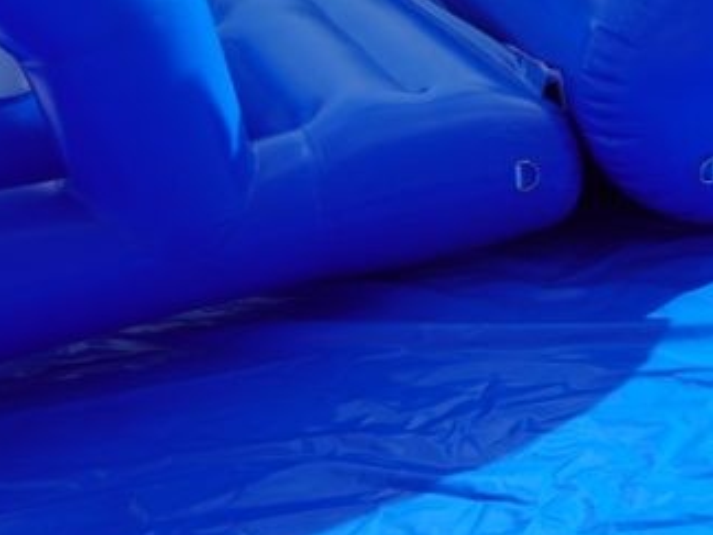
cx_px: 1105
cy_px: -131
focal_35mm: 73
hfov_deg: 21.7
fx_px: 1504
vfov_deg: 18.9
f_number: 10
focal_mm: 16
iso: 100
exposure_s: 1/320
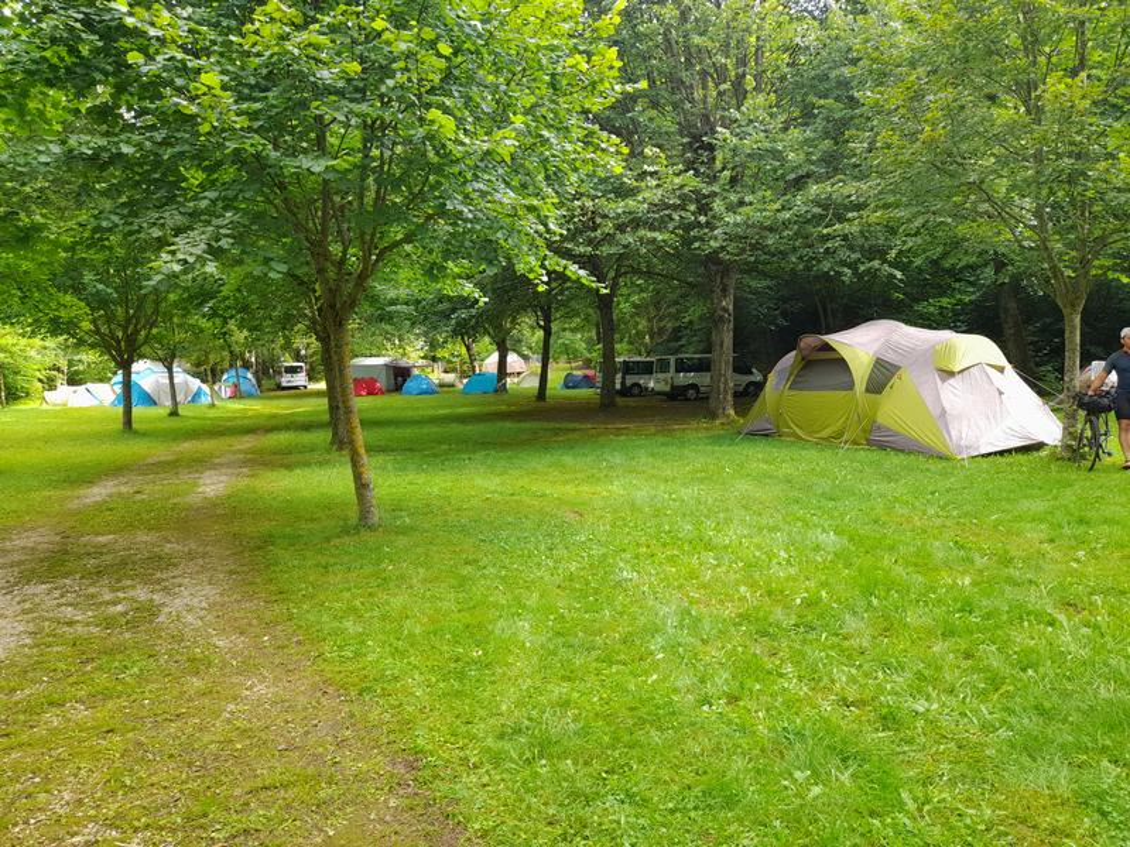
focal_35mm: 25
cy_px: 424
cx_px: 565
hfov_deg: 69.4
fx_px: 816
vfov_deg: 54.9
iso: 32
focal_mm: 4.6
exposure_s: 1/100
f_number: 2
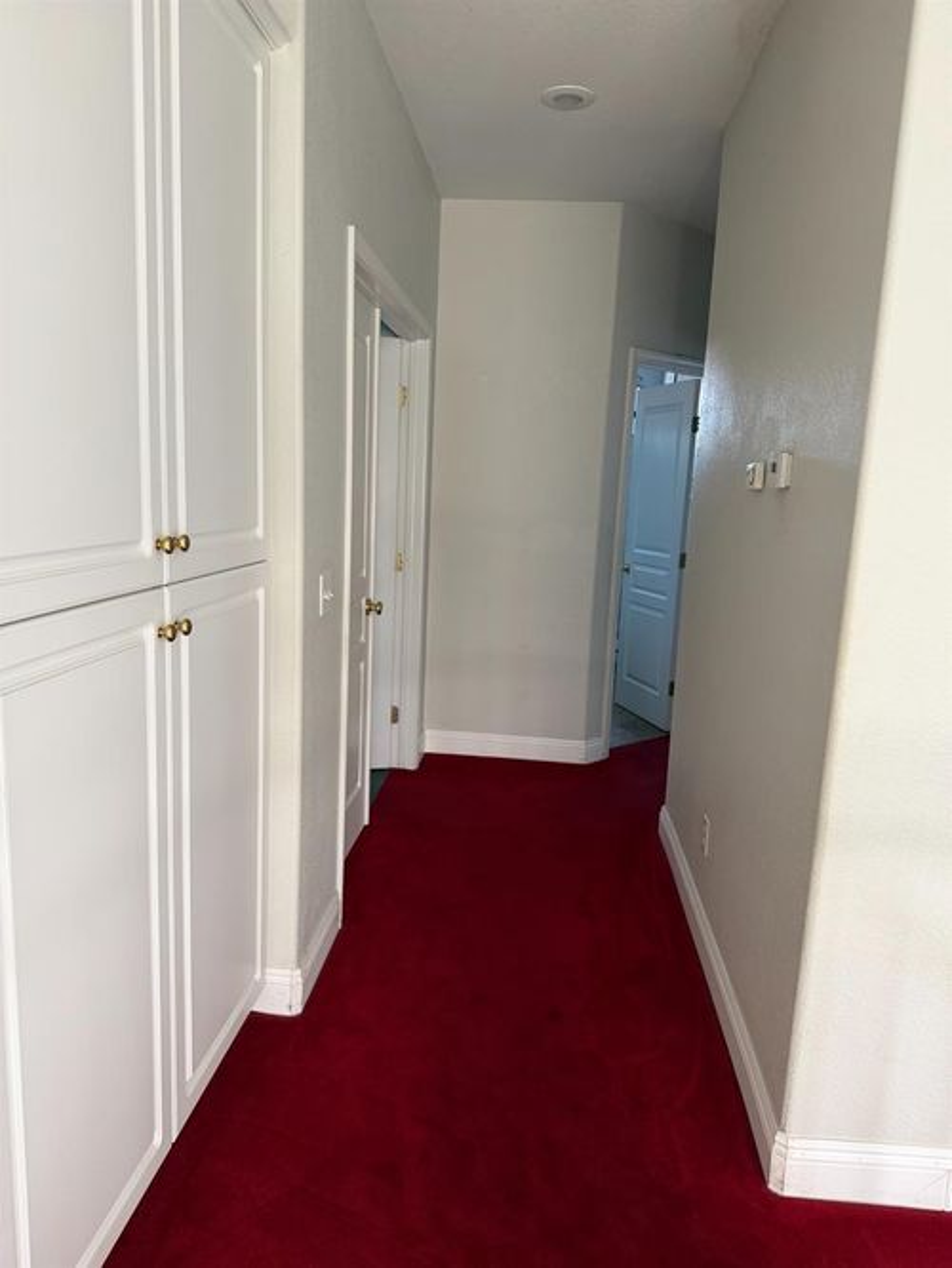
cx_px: 476
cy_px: 634
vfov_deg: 71.6
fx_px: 879
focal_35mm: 24
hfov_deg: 56.8
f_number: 1.78
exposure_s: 1/72
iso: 200
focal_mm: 6.76
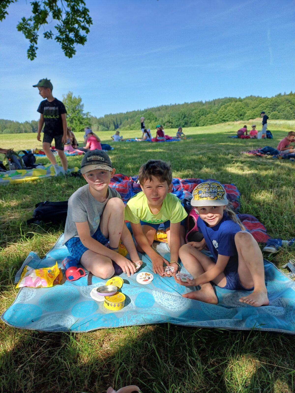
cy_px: 196
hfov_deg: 54.9
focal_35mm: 25
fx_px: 284
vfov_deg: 69.4
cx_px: 148
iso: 50
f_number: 1.8
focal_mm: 4.65
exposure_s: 1/708
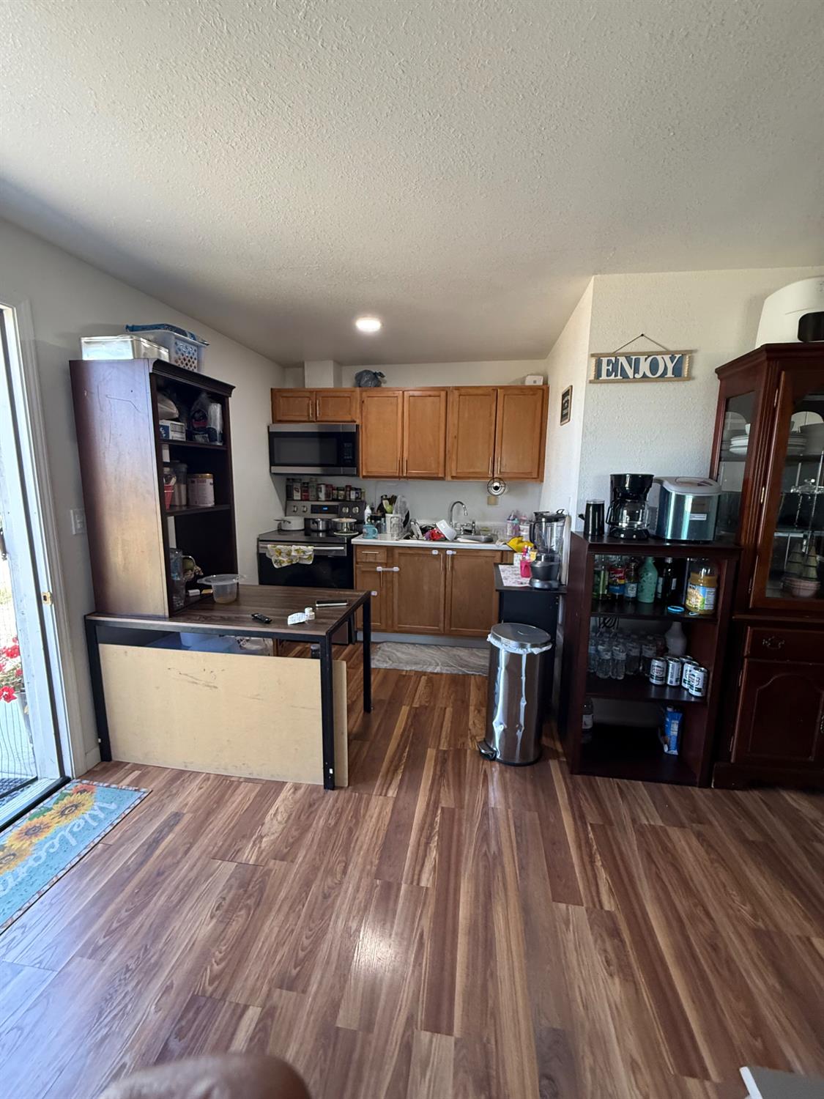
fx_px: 444
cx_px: 412
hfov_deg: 85.7
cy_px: 550
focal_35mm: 14
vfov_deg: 102.1
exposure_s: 1/71
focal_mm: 2.22
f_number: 2.2
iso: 320
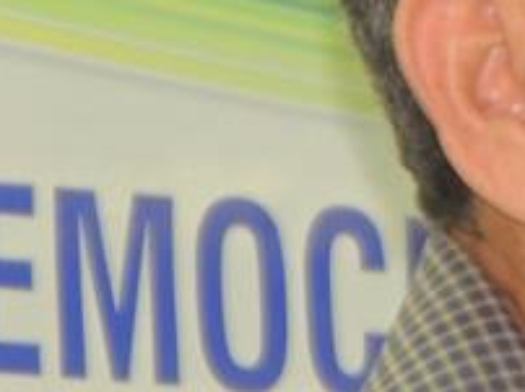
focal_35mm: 909
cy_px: 195
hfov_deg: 2.2
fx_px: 13770
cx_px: 693
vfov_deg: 1.6
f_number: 4.7
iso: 800
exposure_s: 1/60
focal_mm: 44.5
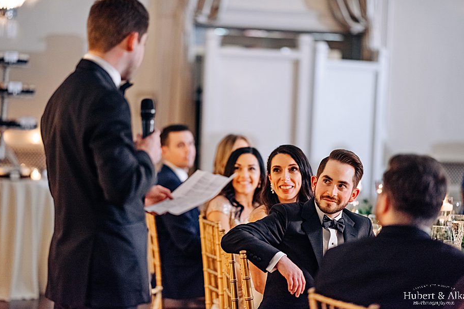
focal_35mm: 109
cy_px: 150
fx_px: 1405
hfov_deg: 18.8
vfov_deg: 12.6
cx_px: 230
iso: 500
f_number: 1.4
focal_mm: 105
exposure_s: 1/100
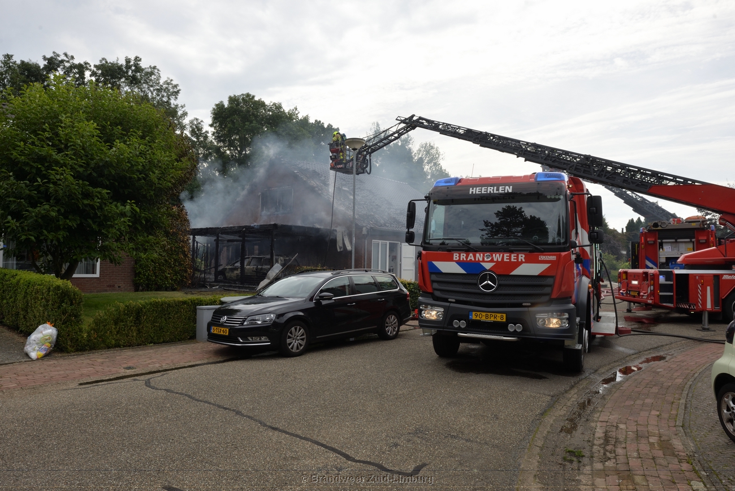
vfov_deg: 53.2
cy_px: 246
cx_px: 368
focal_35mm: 24
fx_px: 490
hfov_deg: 73.7
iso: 400
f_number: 10
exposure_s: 1/400
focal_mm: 24
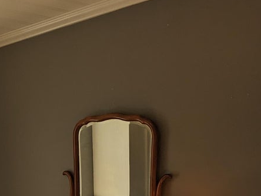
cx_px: 13
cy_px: 217
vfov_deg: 17.2
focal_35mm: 83
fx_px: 626
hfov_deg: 22.8
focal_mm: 4.38
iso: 46
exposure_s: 1/489
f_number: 1.73
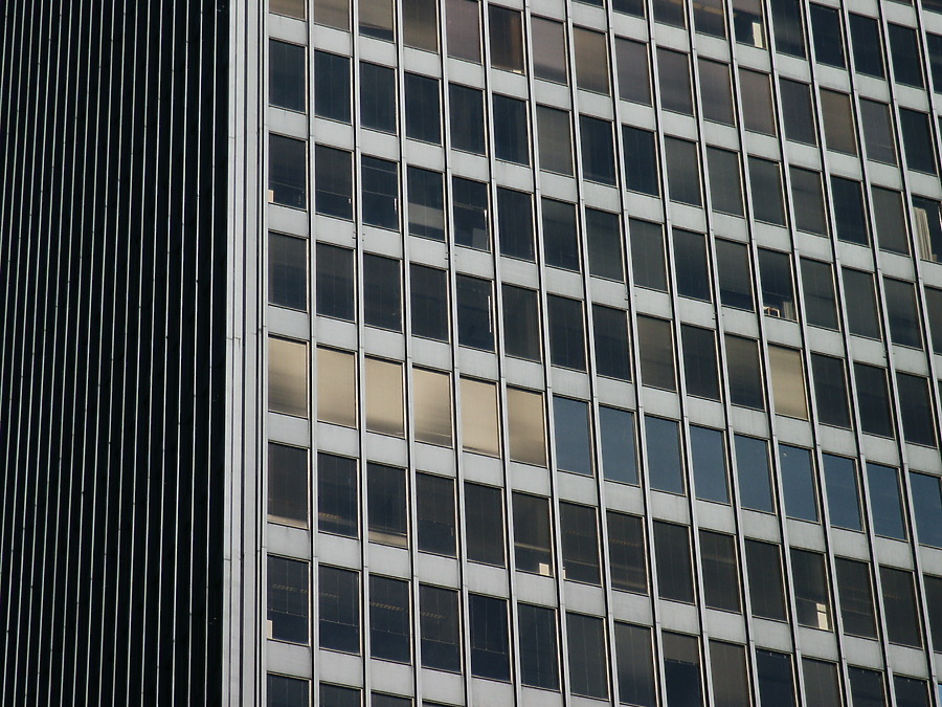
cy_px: 354
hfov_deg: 15.3
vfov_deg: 11.5
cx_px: 471
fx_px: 3510
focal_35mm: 129
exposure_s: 1/180
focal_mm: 26.36
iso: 64
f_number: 8
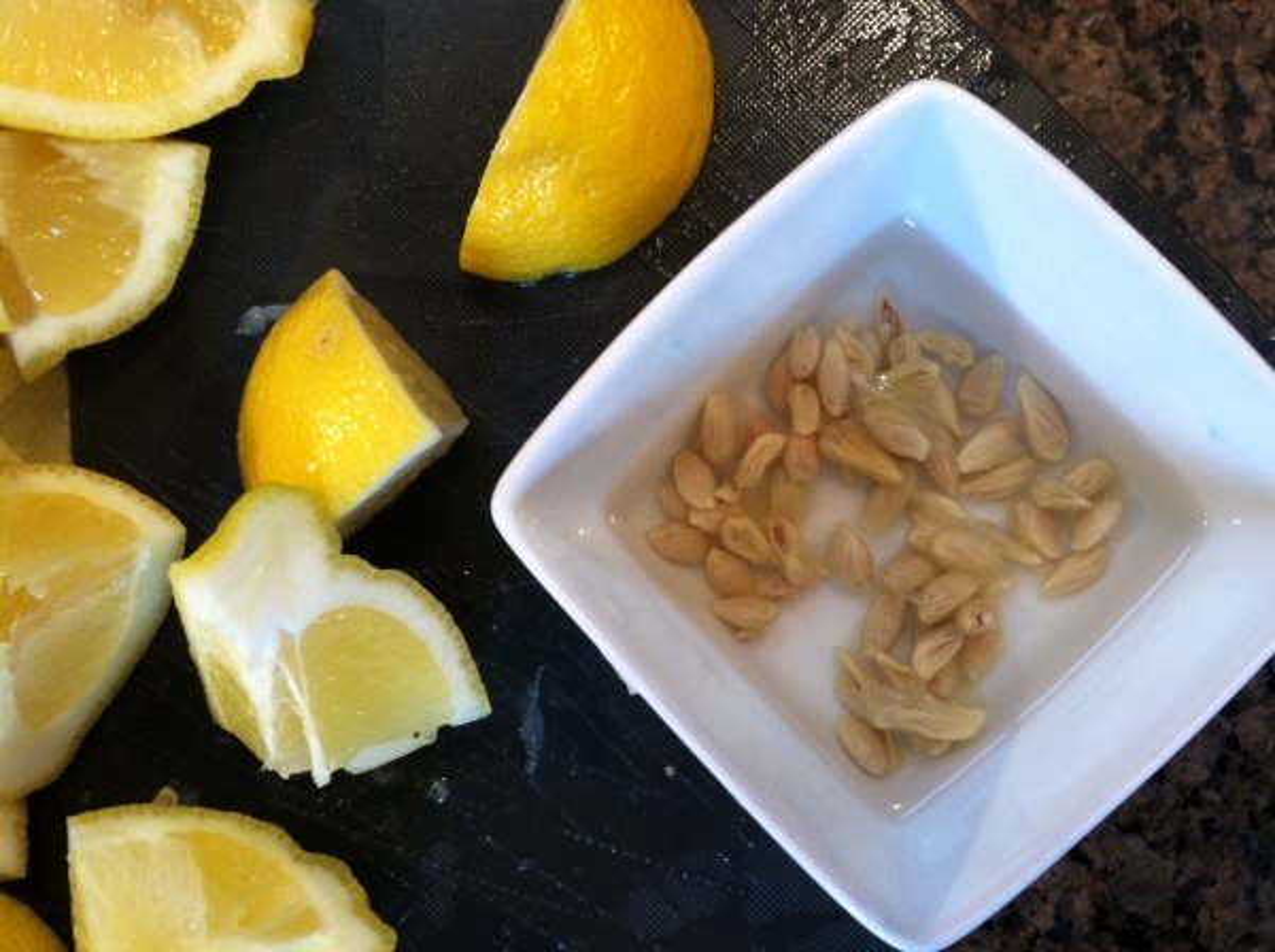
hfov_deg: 52.7
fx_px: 1287
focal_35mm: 35
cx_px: 638
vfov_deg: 40.6
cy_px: 476
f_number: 2.8
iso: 160
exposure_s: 1/15
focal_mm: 3.85
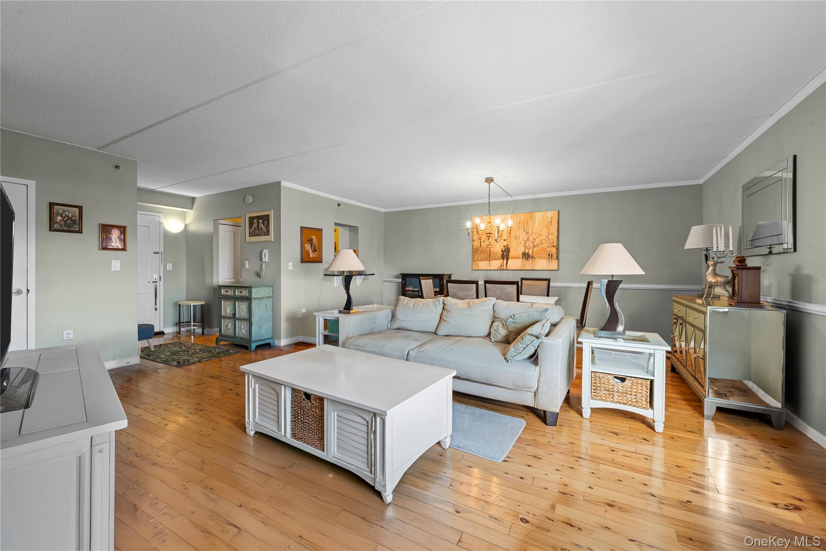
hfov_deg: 104.3
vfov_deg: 81.2
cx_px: 413
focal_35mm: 14
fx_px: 321
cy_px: 276
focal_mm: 14
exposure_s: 1
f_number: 10
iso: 200
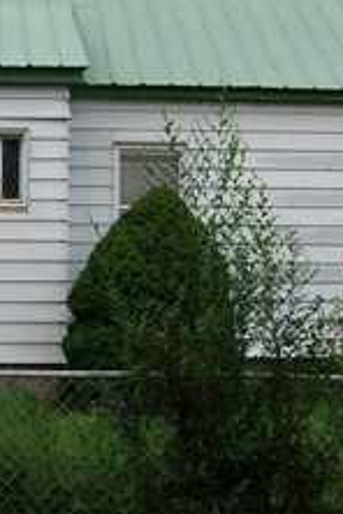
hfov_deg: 13.8
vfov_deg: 20.6
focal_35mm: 99
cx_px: 109
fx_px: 1415
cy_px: 215
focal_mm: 5.9
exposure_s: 1/600
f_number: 3.4
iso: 100
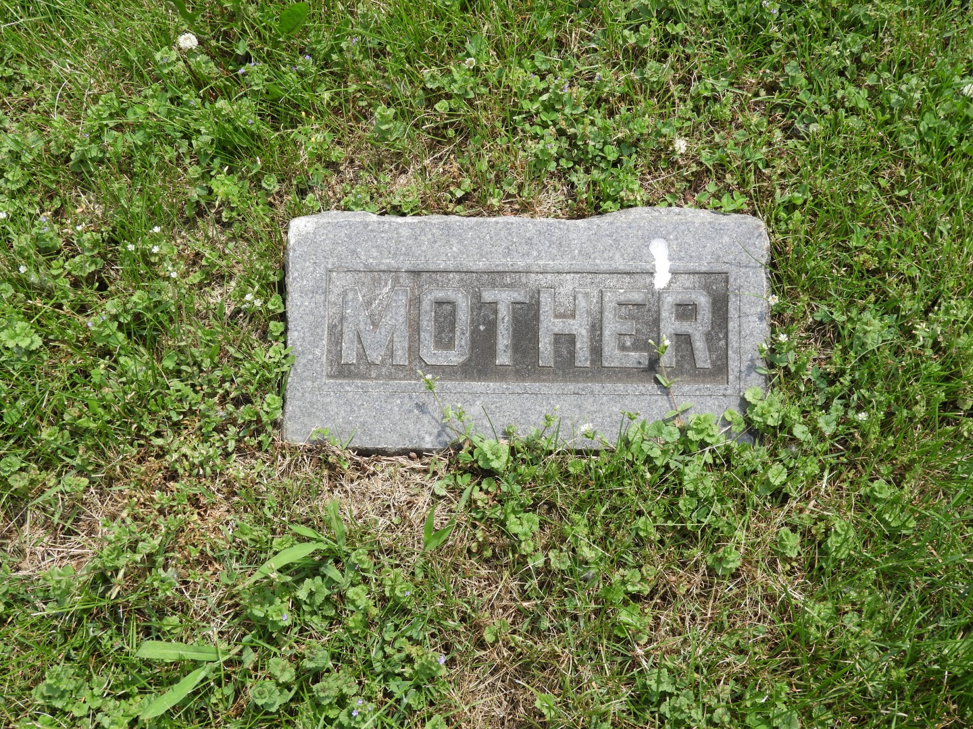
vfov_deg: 36.0
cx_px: 486
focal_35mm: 40
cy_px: 364
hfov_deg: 46.8
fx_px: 1124
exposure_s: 1/500
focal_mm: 7.2
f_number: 3.8
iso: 100
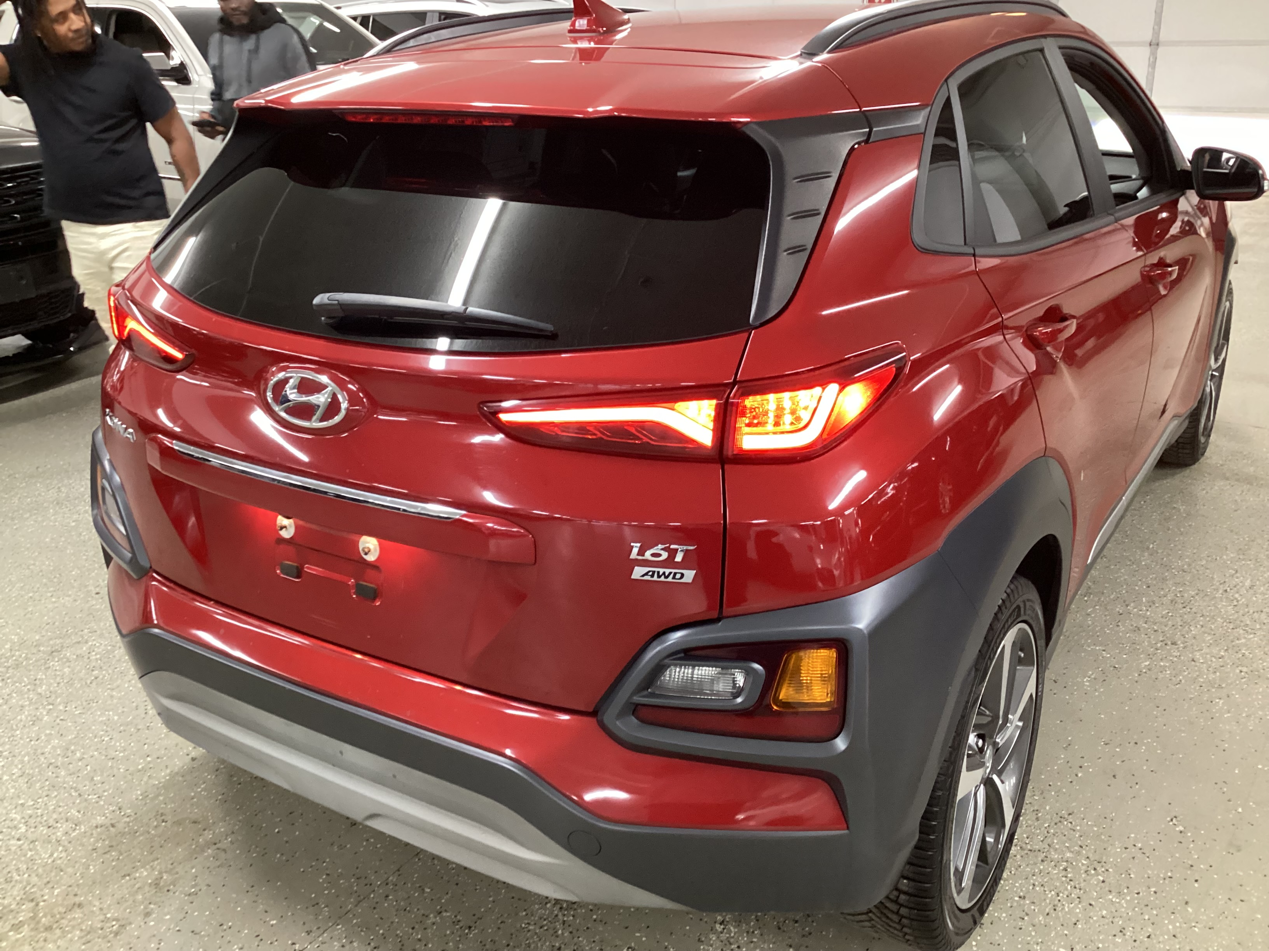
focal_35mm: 31
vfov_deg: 45.4
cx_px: 634
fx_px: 1136
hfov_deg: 58.4
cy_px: 476
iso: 400
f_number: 2.4
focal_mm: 3.3
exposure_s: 1/30
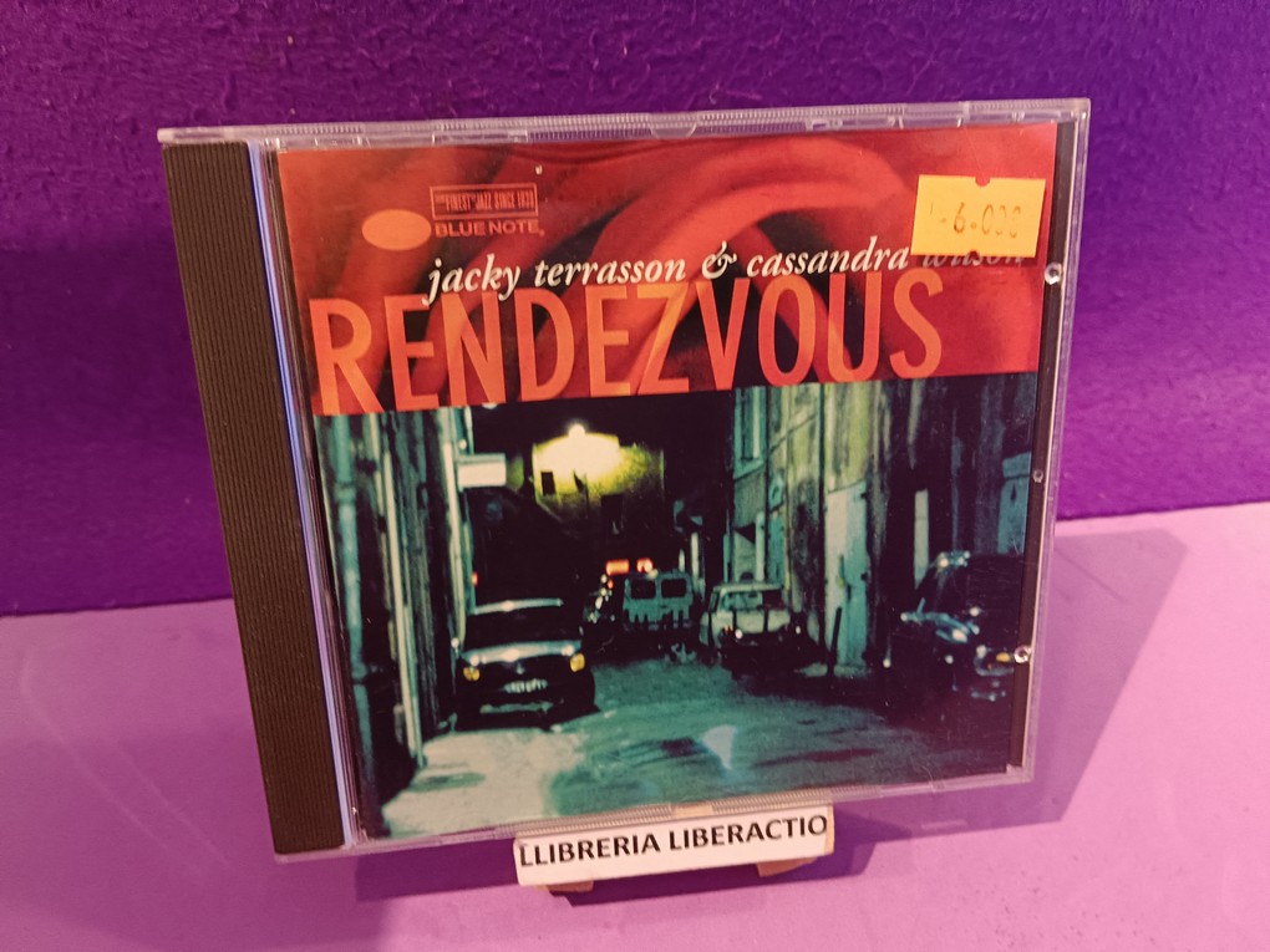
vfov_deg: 53.1
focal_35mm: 26
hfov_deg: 67.3
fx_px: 954
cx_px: 635
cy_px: 476
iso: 1105
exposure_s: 1/33.3
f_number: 1.8
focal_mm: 3.96
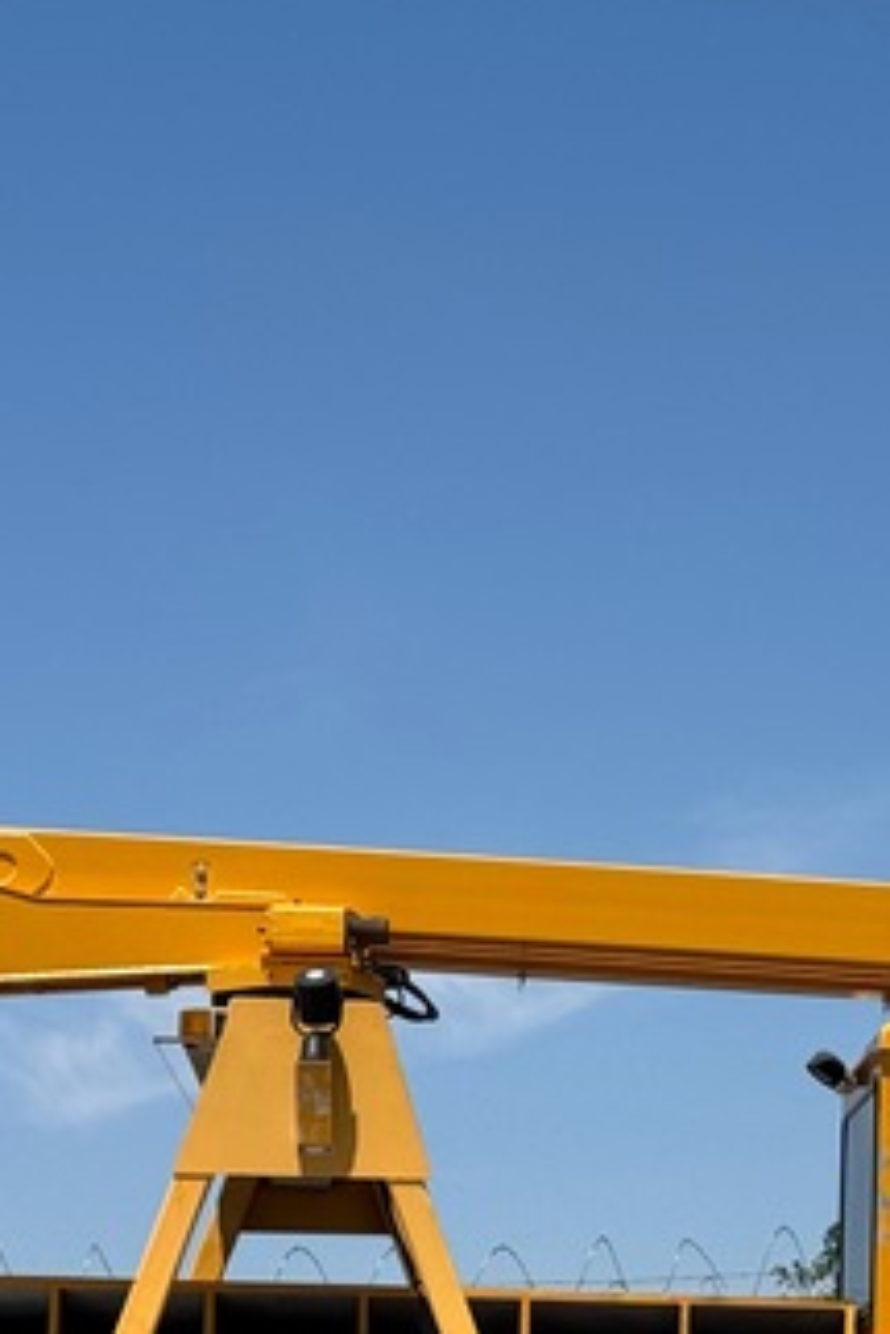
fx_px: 4482
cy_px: 1050
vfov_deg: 16.8
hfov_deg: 11.2
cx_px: 853
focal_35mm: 121
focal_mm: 6.76
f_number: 1.78
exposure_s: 1/5848
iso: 64
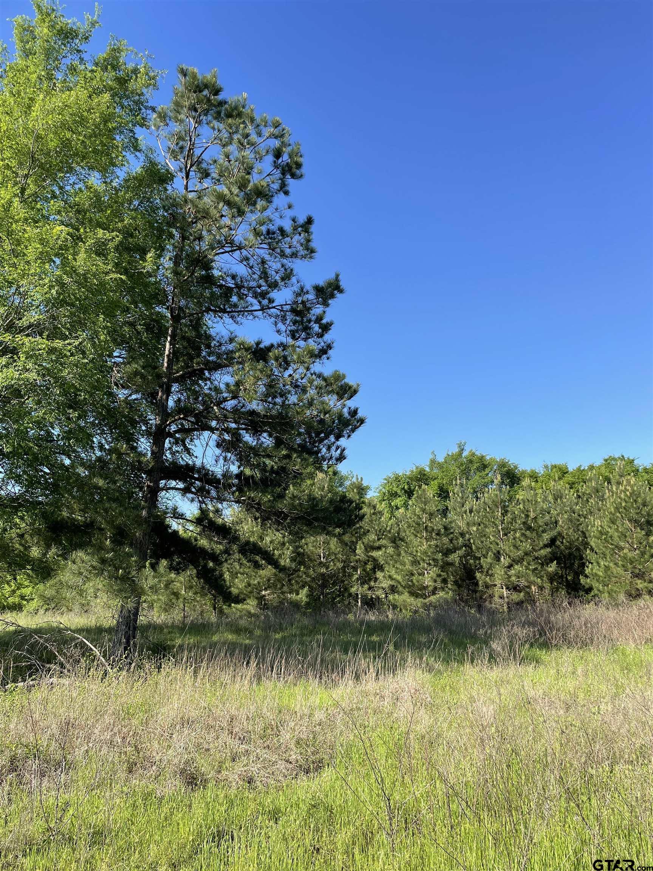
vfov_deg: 67.3
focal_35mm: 26
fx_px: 654
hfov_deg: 53.1
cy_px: 436
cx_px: 326
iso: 32
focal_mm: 4.2
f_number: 1.6
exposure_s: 1/1715
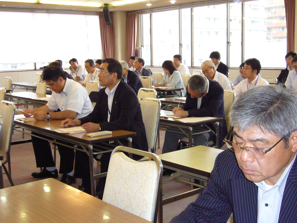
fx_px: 412
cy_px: 112
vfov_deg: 30.3
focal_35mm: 48
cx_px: 148
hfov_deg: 39.7
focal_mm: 5.7
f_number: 3
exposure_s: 1/30
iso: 160
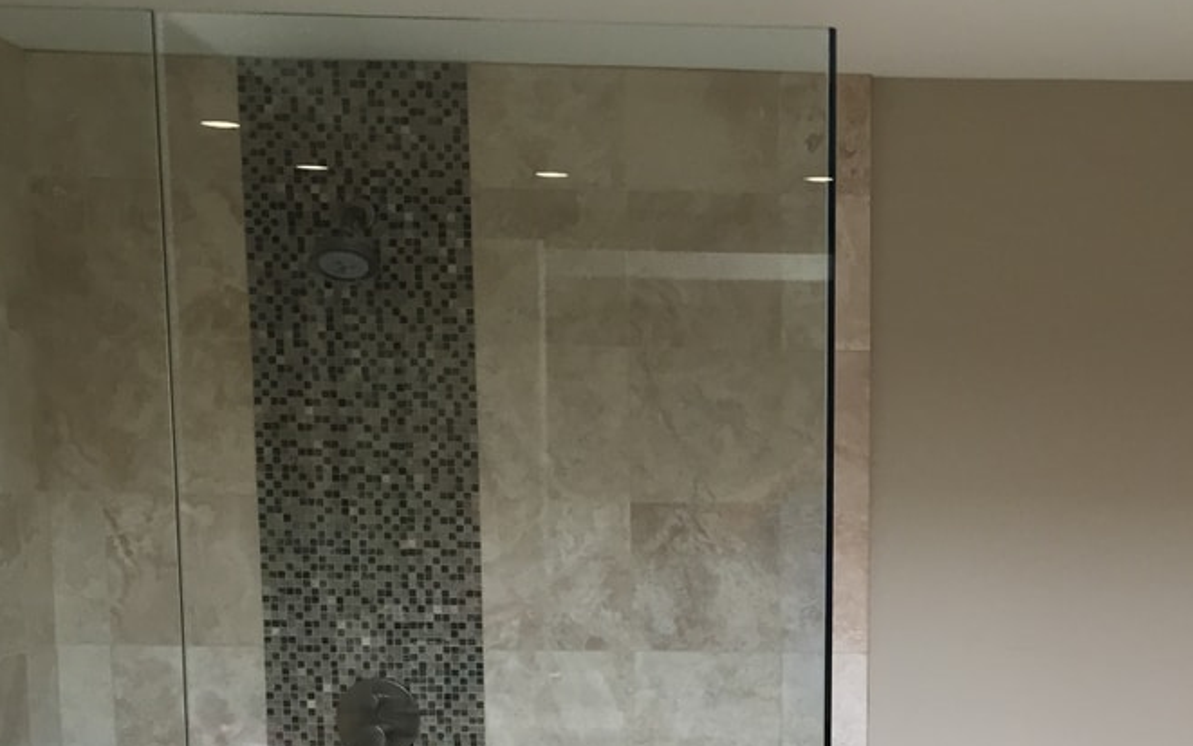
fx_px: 2016
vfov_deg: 20.1
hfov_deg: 32.3
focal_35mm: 62
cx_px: 909
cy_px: 793
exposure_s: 1/40
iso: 32
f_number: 2.2
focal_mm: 4.15
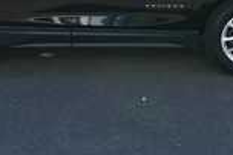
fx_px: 511
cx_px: 83
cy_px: 7
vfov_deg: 16.9
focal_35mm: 79
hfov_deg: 25.6
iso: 200
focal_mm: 20
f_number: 8
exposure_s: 1/250
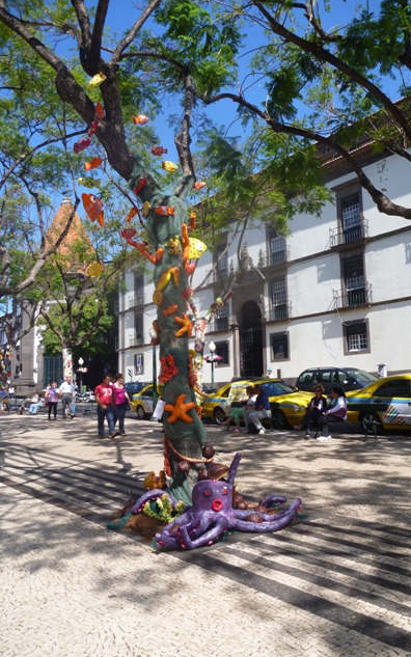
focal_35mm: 30
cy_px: 327
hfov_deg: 41.8
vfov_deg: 62.9
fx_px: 537
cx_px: 232
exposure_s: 1/400
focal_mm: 4.9
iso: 80
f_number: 3.3
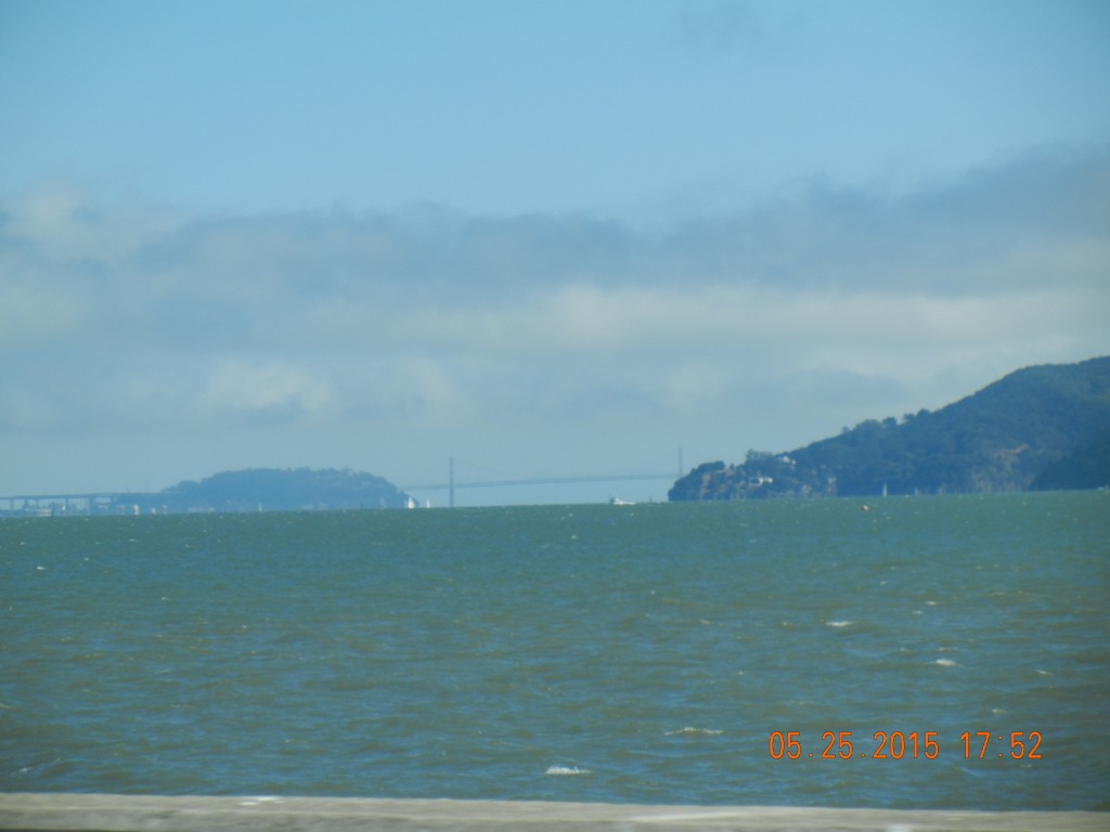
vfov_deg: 7.4
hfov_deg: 9.9
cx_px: 555
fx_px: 6413
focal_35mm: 200
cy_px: 416
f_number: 9.4
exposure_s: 1/332
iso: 160
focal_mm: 36
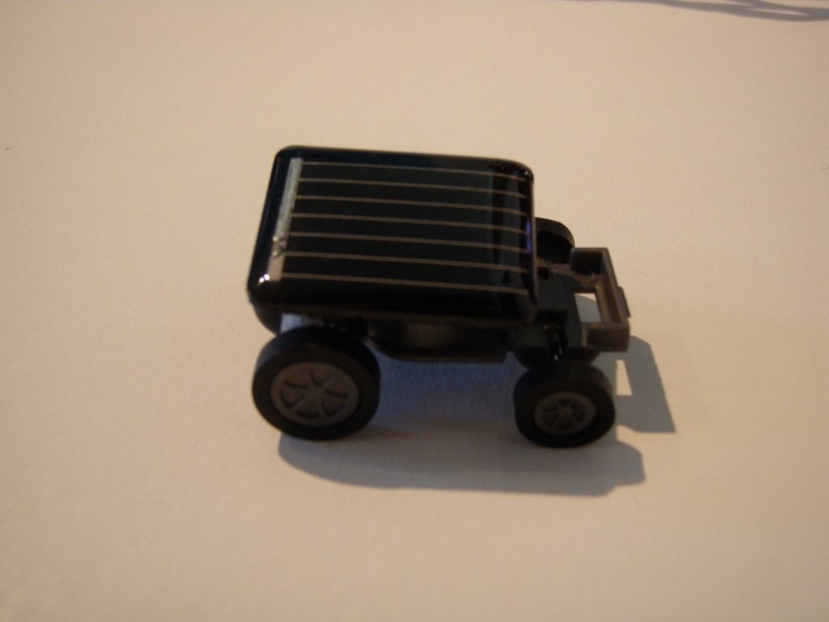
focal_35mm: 51
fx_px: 1221
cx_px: 414
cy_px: 311
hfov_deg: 37.5
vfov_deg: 28.6
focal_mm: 9.1
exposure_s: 1/13
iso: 200
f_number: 4
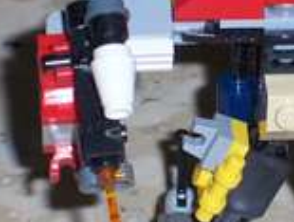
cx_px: 258
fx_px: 2367
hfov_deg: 7.1
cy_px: 125
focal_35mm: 278
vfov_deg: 5.4
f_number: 4.8
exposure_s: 1/125
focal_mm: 18.6
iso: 125
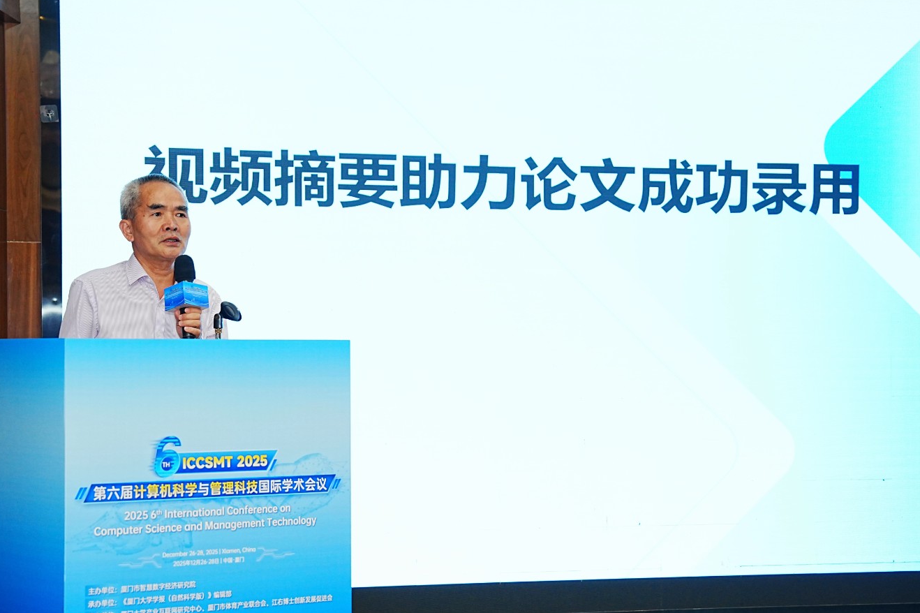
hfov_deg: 23.9
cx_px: 417
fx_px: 2172
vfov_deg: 16.1
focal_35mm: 85
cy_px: 339
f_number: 4
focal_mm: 70
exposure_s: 1/200
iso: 1250
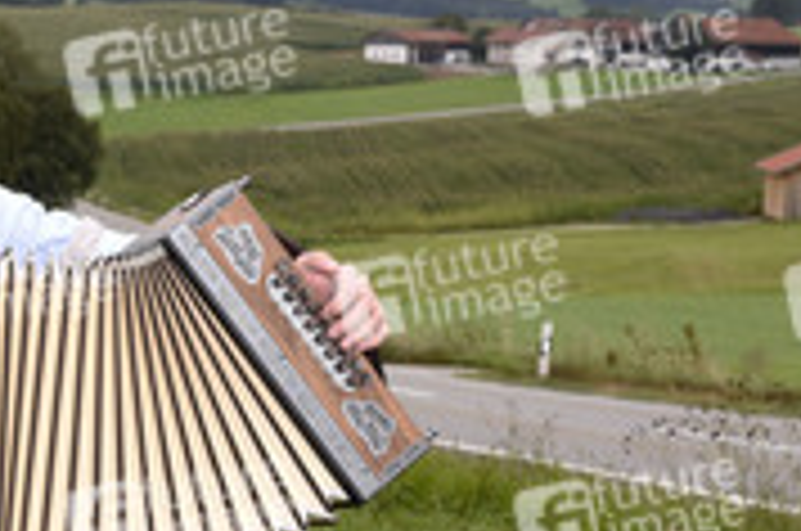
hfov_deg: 15.4
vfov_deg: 10.3
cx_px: 61
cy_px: 400
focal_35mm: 132
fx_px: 2932
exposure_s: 1/160
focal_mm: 52
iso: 320
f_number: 9
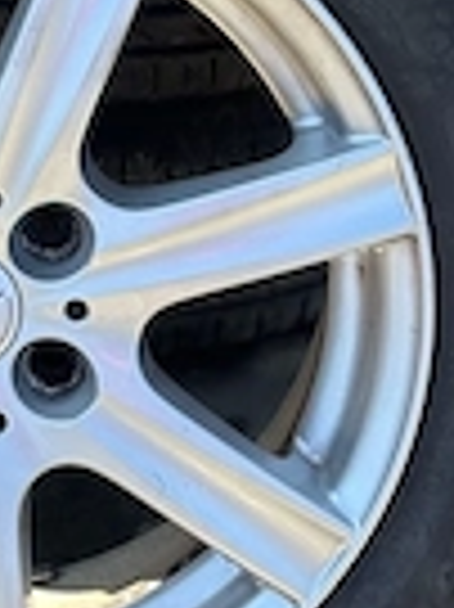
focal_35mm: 154
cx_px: -45
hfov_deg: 9.5
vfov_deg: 12.8
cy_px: 198
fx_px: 2697
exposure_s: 1/820
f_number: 1.6
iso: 40
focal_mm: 5.96
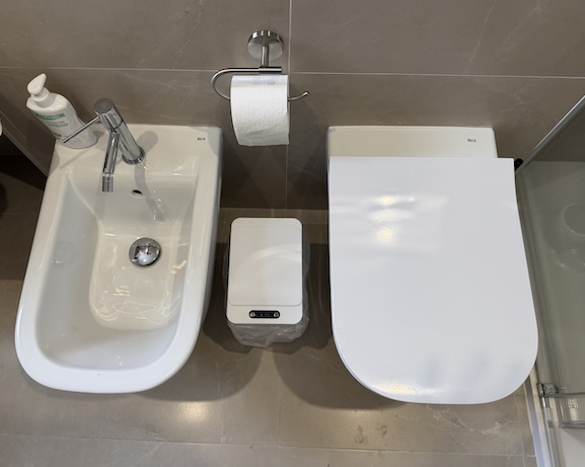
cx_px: 278
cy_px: 225
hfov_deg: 66.0
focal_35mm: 26
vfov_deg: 54.9
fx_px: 450
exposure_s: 1/119
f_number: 1.78
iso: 160
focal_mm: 6.76
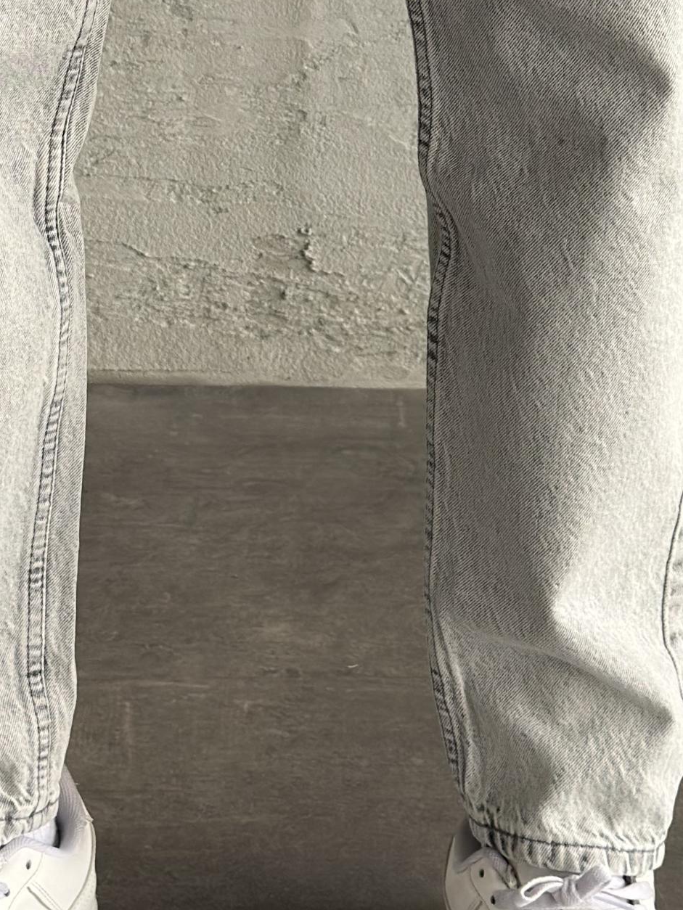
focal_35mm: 108
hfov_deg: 13.7
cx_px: 293
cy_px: 89
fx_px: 2840
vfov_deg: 17.9
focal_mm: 6.76
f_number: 1.78
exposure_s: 1/121
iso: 80
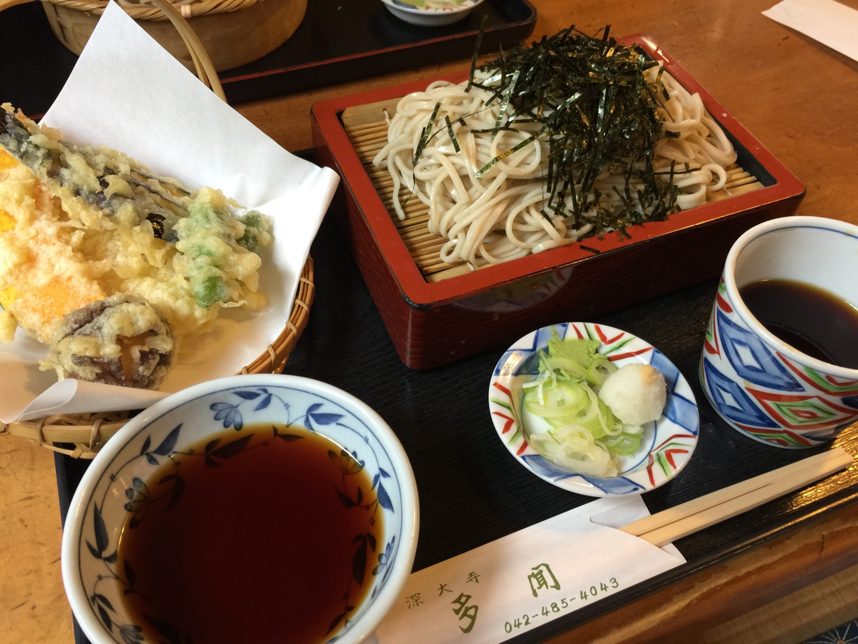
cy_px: 322
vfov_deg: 48.2
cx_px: 429
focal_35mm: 29
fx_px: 719
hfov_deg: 61.7
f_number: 2.2
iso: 50
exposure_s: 1/15
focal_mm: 4.15
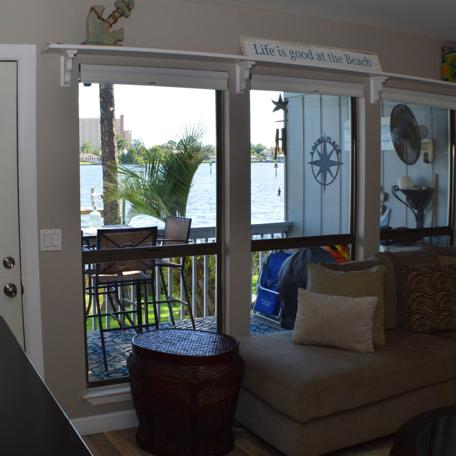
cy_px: 229
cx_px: 161
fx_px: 894
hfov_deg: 28.5
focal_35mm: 60
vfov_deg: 28.6
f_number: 9
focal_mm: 30
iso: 400
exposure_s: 1/125
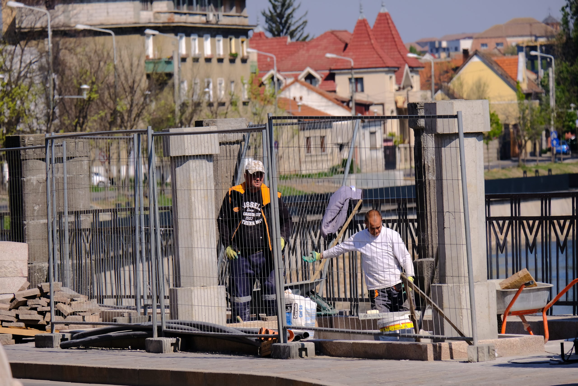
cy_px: 193
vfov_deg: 4.0
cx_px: 289
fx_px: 5539
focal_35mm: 345
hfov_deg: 6.0
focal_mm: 230
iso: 200
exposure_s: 1/400
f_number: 8
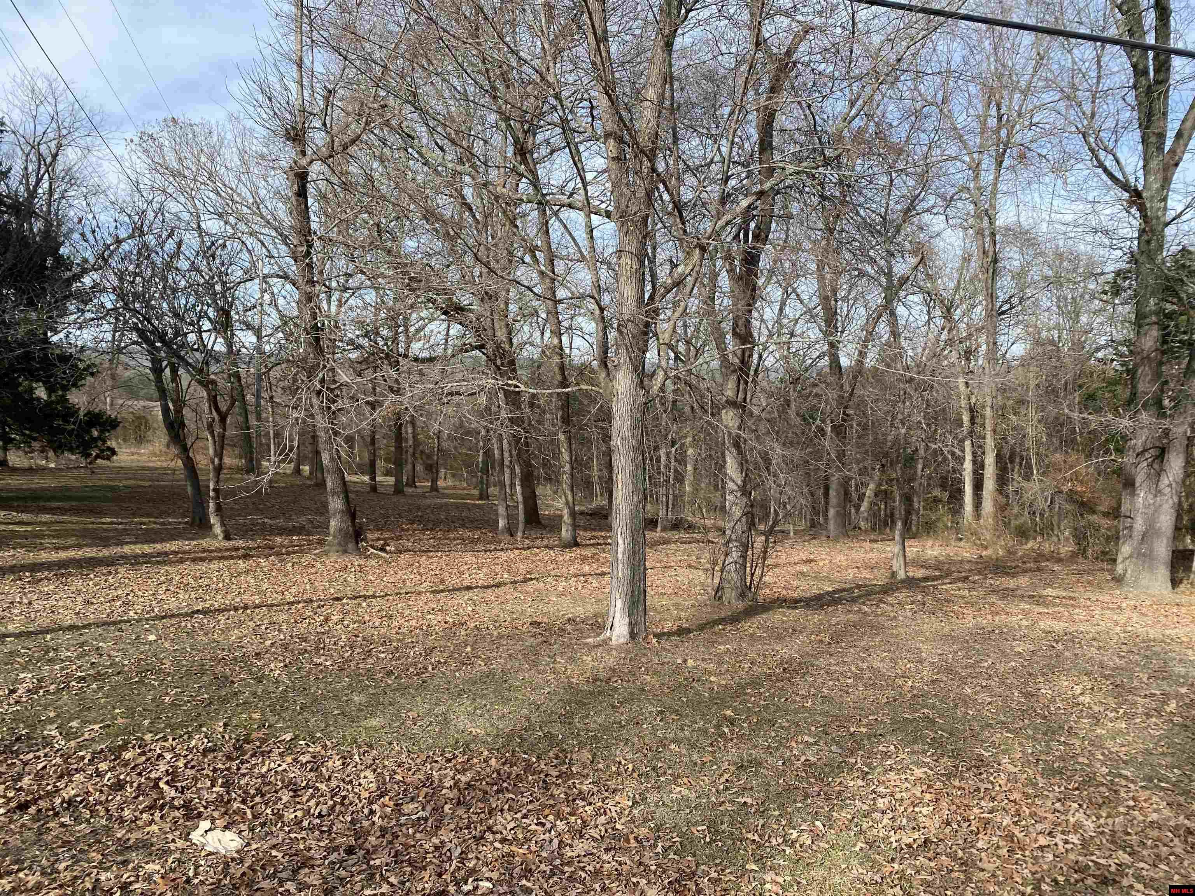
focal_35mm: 26
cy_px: 448
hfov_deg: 67.3
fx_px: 898
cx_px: 598
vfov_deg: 53.1
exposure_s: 1/1362
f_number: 1.8
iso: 32
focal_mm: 4.25
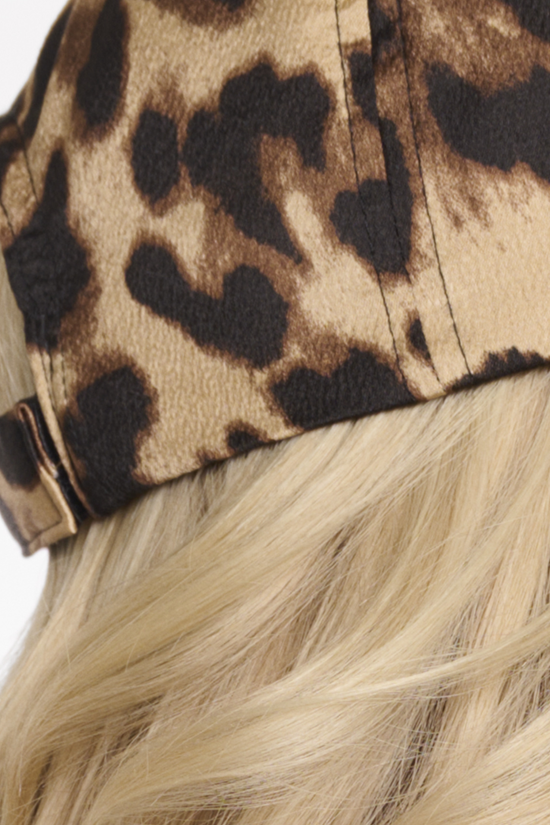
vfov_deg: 7.1
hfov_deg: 4.8
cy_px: 978
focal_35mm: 287
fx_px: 6577
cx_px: 765
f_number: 8
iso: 125
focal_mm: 82
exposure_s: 1/160
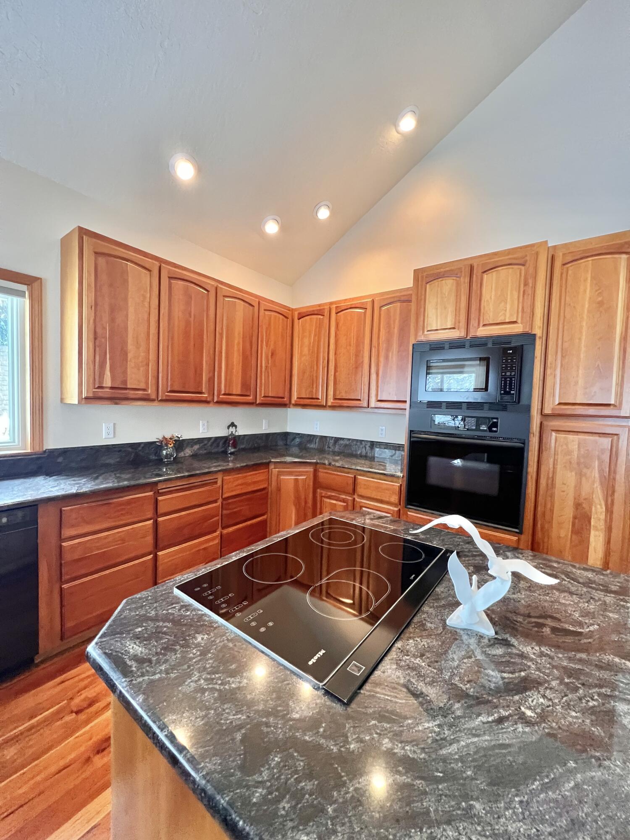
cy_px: 420
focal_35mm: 13
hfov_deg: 89.9
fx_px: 315
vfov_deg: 106.2
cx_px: 315
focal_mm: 1.57
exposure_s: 1/60
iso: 500
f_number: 1.8
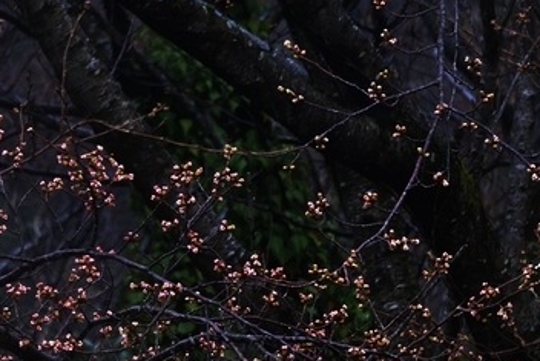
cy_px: 453
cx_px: -123
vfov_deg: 2.8
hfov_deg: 4.2
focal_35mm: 487
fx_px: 7308
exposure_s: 1/80
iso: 800
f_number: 5.4
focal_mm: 95.4
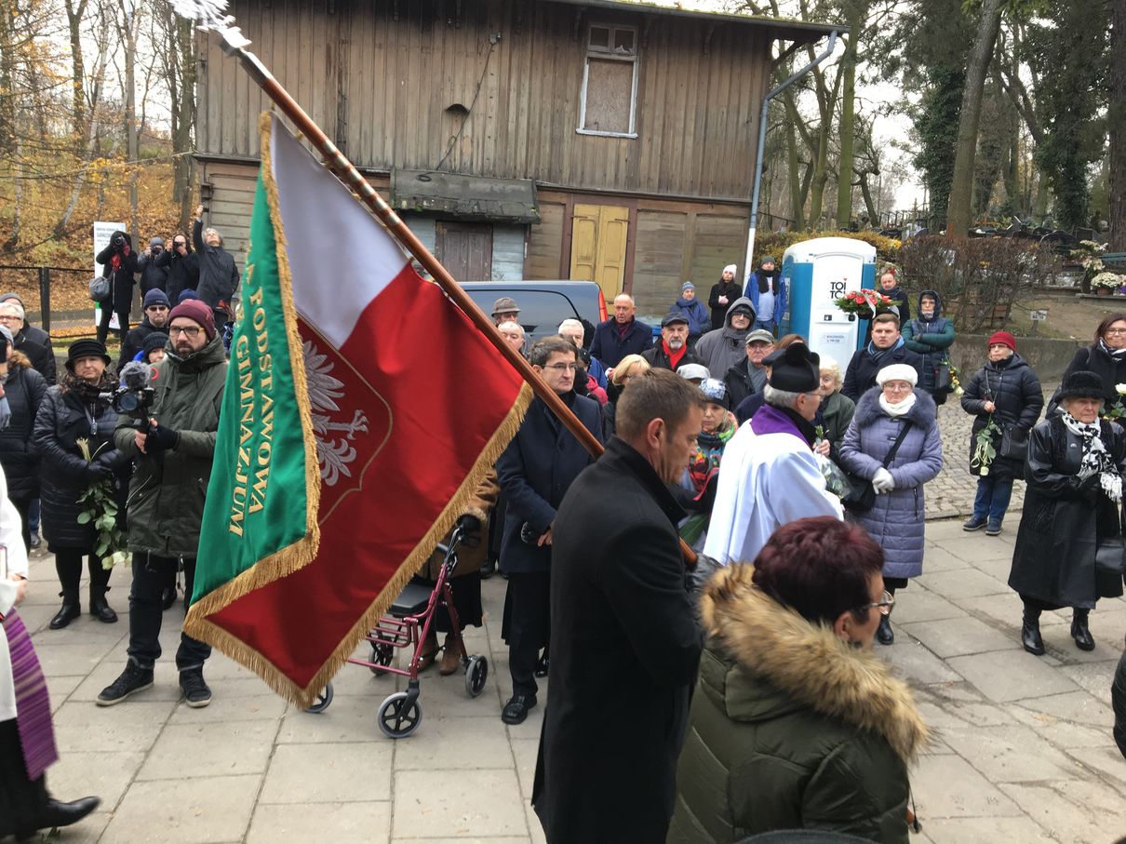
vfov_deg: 48.2
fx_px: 943
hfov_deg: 61.7
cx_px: 563
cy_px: 422
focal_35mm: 29
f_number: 2.2
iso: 40
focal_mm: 4.15
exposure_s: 1/100
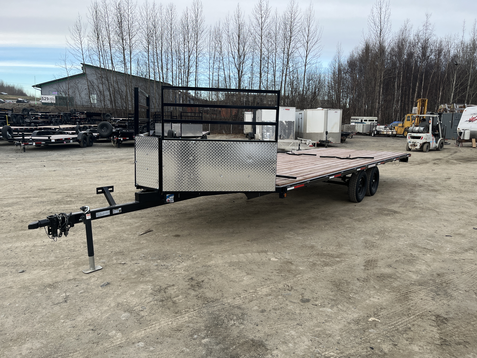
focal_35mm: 26
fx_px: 358
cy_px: 179
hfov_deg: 67.3
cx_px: 238
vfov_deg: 53.1
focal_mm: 5.1
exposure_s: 1/467
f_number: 1.6
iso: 50
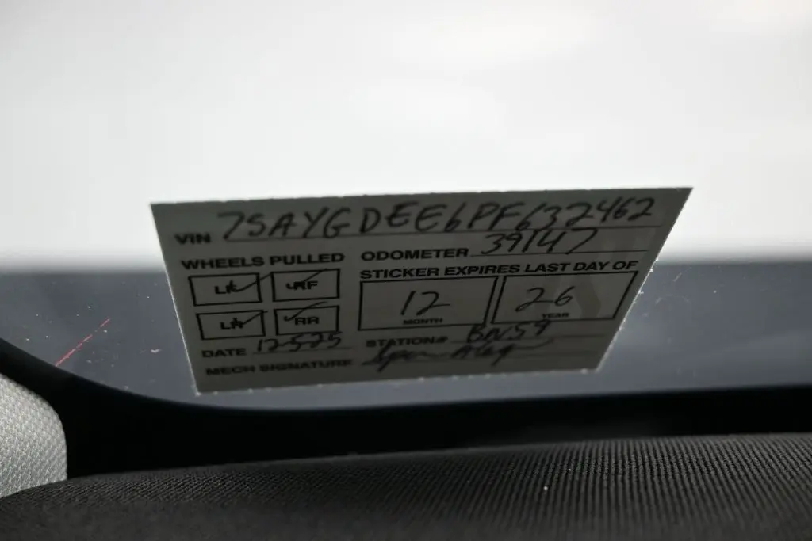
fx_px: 846
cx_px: 406
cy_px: 270
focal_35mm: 38
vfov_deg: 35.5
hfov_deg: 51.3
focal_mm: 25
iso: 720
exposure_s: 1/125
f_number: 4.2
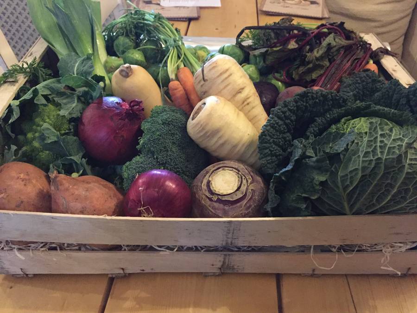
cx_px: 208
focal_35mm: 29
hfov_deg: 61.7
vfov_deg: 48.2
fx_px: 349
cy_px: 156
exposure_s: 1/17
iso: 400
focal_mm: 4.15
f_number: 2.2
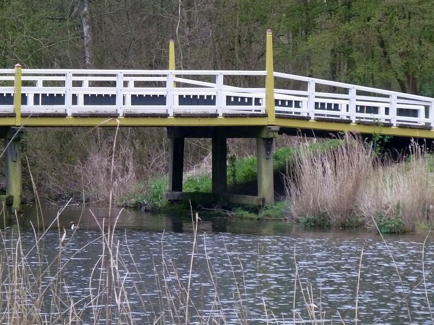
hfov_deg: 9.5
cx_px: 153
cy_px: 125
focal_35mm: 208
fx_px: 2607
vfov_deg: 7.1
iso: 320
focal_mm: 25.9
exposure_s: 1/40
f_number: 4.5
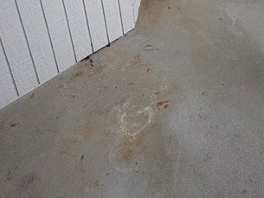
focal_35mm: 47
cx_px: 235
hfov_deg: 37.8
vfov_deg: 24.7
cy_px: -89
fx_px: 359
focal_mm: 2.22
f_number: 2.2
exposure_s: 1/701
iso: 40
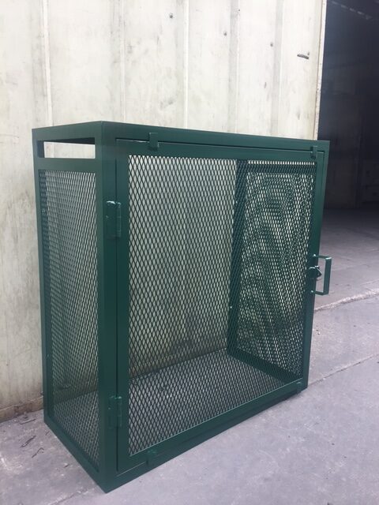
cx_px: 190
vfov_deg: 61.7
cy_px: 252
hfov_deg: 48.2
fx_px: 423
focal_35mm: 29
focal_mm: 4.15
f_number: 2.2
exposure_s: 1/120
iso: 40
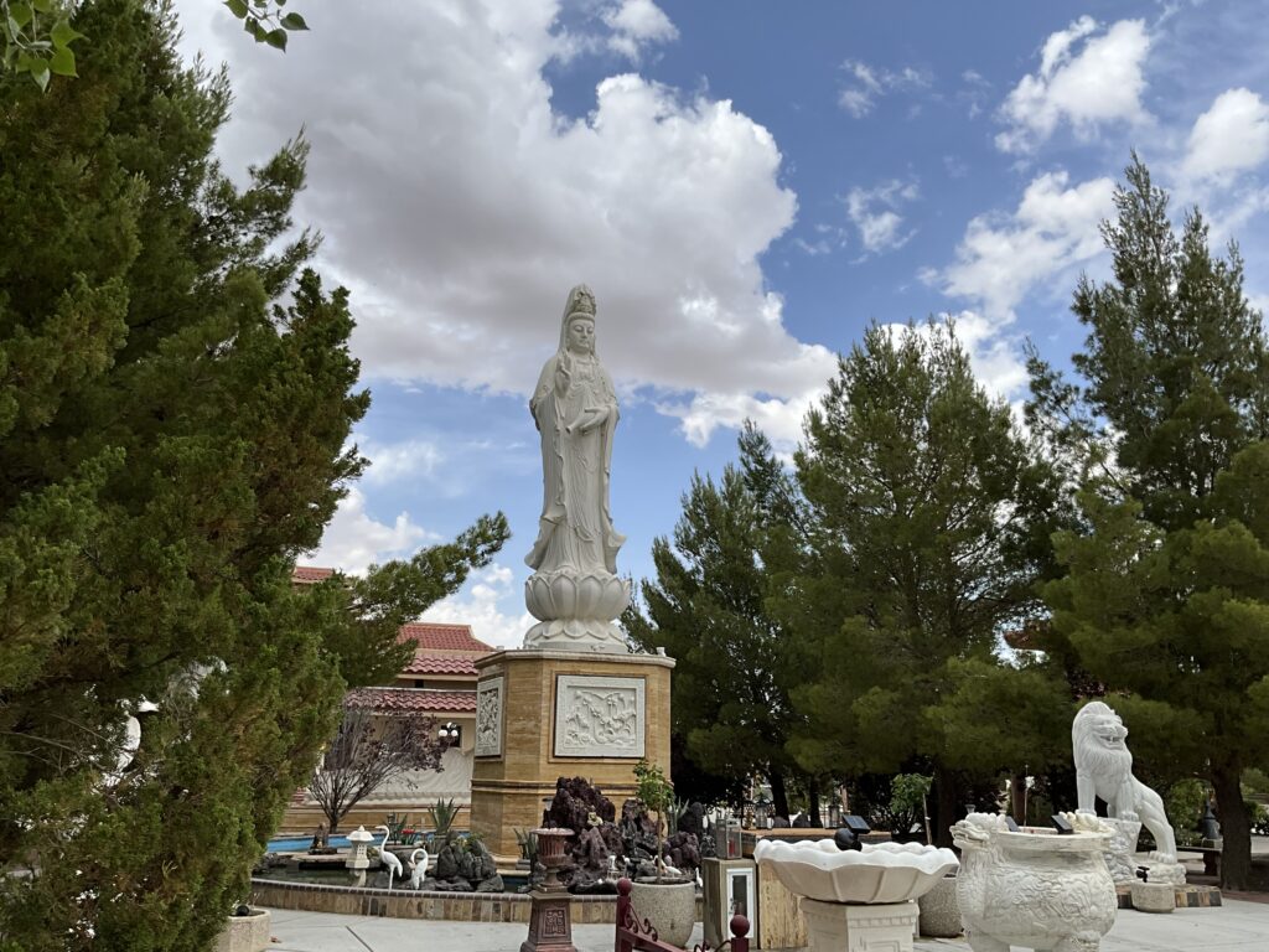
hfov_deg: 61.7
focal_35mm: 29
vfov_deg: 48.2
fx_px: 1063
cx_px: 634
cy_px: 476
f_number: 1.8
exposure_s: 1/1786
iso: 25
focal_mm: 3
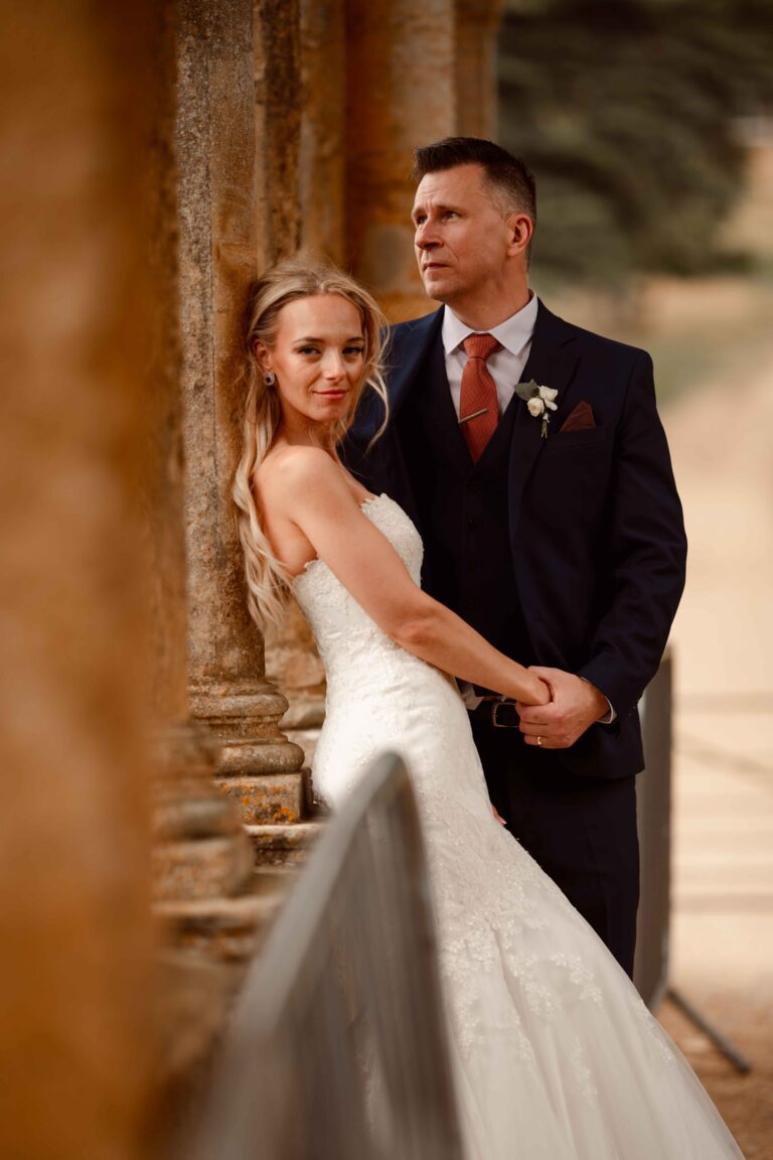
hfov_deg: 10.2
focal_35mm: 135
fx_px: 4348
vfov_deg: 15.2
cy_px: 580
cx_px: 386
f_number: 2
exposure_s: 1/400
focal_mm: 135
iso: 31
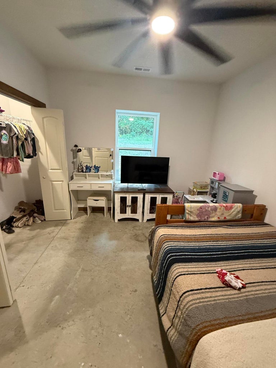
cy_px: 184
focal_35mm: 14
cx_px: 138
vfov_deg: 102.1
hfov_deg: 85.7
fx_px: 149
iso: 500
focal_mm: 2.22
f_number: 2.2
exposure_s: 1/60
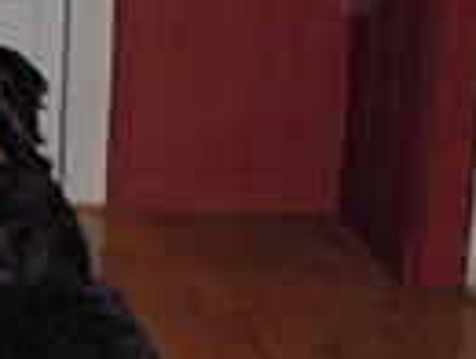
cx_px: -505
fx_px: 2190
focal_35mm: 159
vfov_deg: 9.3
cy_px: 421
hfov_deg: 11.1
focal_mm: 6.3
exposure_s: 1/100
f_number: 3.3
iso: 320
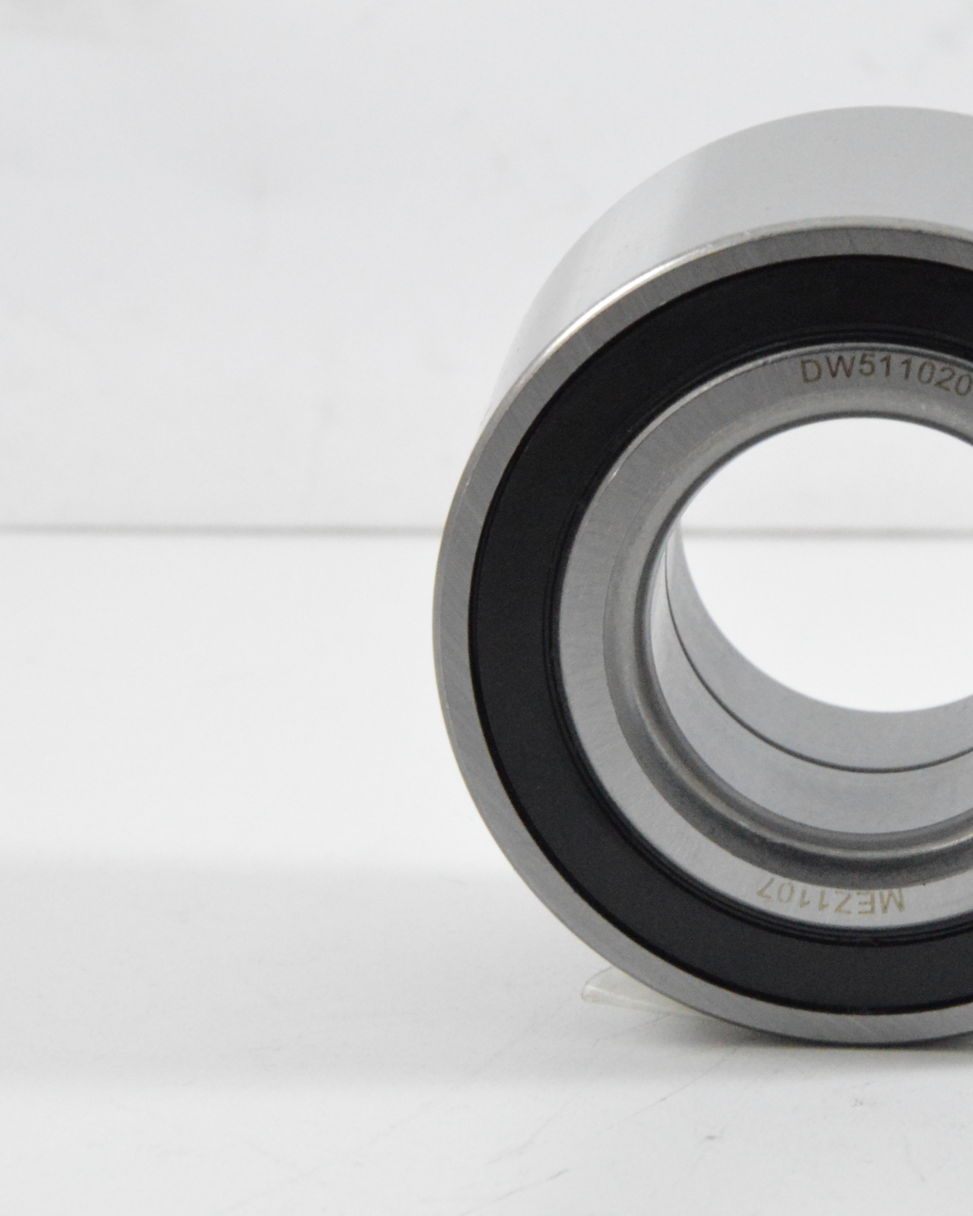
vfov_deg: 8.4
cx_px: 868
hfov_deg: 6.7
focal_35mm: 231
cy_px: 611
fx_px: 8316
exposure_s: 1/100
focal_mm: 70
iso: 3200
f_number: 8
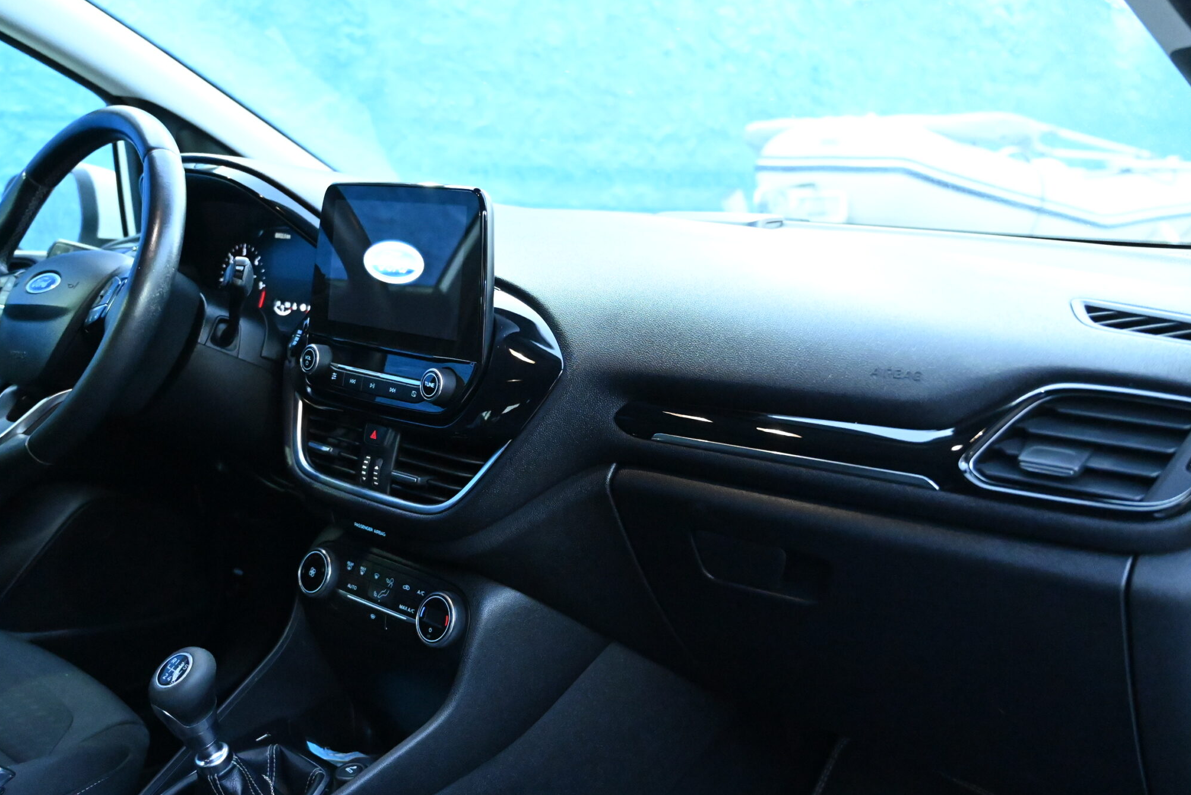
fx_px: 1224
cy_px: 420
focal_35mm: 37
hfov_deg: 51.9
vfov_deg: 35.9
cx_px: 609
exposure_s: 1/400
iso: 18000
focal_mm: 29
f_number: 4
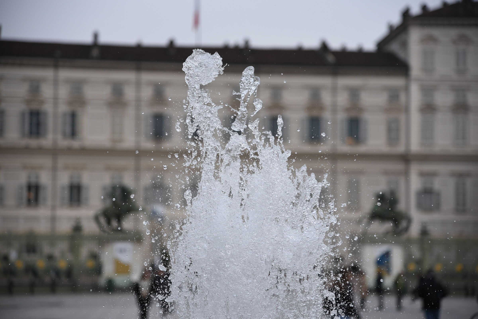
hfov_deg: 20.8
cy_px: 160
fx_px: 1302
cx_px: 239
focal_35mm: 98
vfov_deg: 14.0
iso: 400
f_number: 4
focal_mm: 98
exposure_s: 1/1600
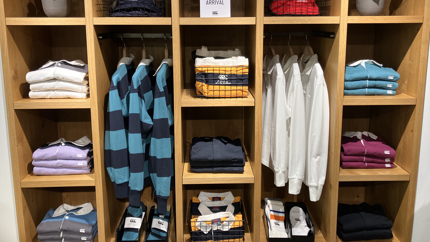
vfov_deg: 37.3
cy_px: 79
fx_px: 353
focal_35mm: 31
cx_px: 213
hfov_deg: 62.6
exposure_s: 1/100
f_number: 1.8
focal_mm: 3.99
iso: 80
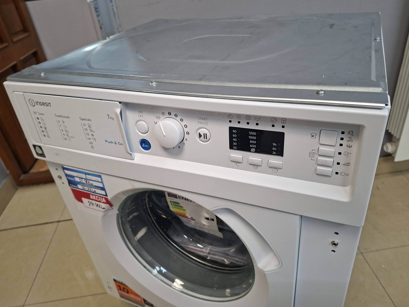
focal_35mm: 24
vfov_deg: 56.8
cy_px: 150
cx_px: 202
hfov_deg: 71.6
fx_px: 284
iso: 200
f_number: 1.8
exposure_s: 1/50
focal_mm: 5.54
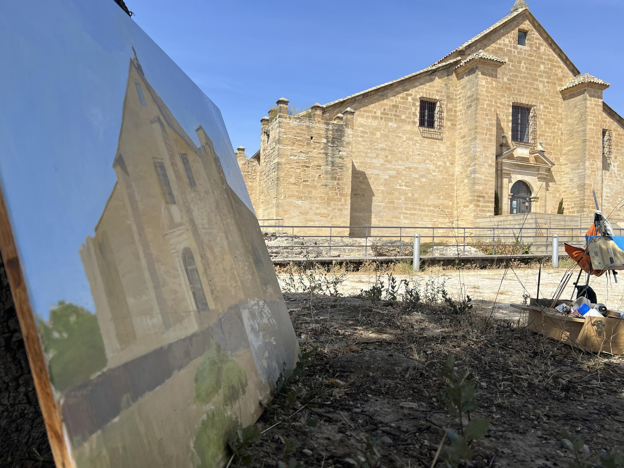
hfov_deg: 67.3
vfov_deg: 53.1
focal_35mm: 26
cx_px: 312
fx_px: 469
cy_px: 234
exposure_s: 1/4115
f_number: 1.5
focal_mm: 5.7
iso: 50
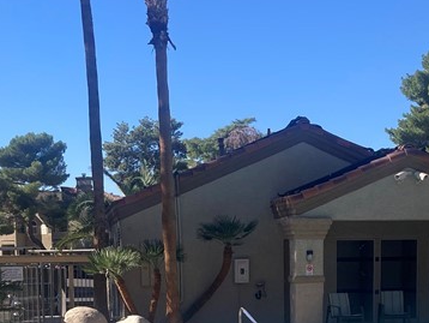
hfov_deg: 24.4
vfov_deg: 17.7
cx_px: 260
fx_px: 992
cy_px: 369
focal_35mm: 80
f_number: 1.8
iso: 20
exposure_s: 1/1621
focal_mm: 3.99
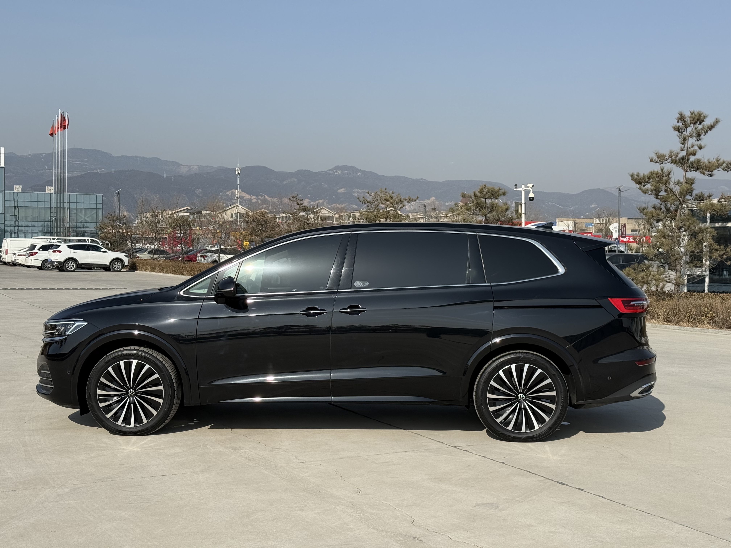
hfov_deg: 39.7
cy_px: 274
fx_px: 1014
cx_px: 366
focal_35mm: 48
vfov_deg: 30.3
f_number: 1.78
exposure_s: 1/7874
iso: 100
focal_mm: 6.76
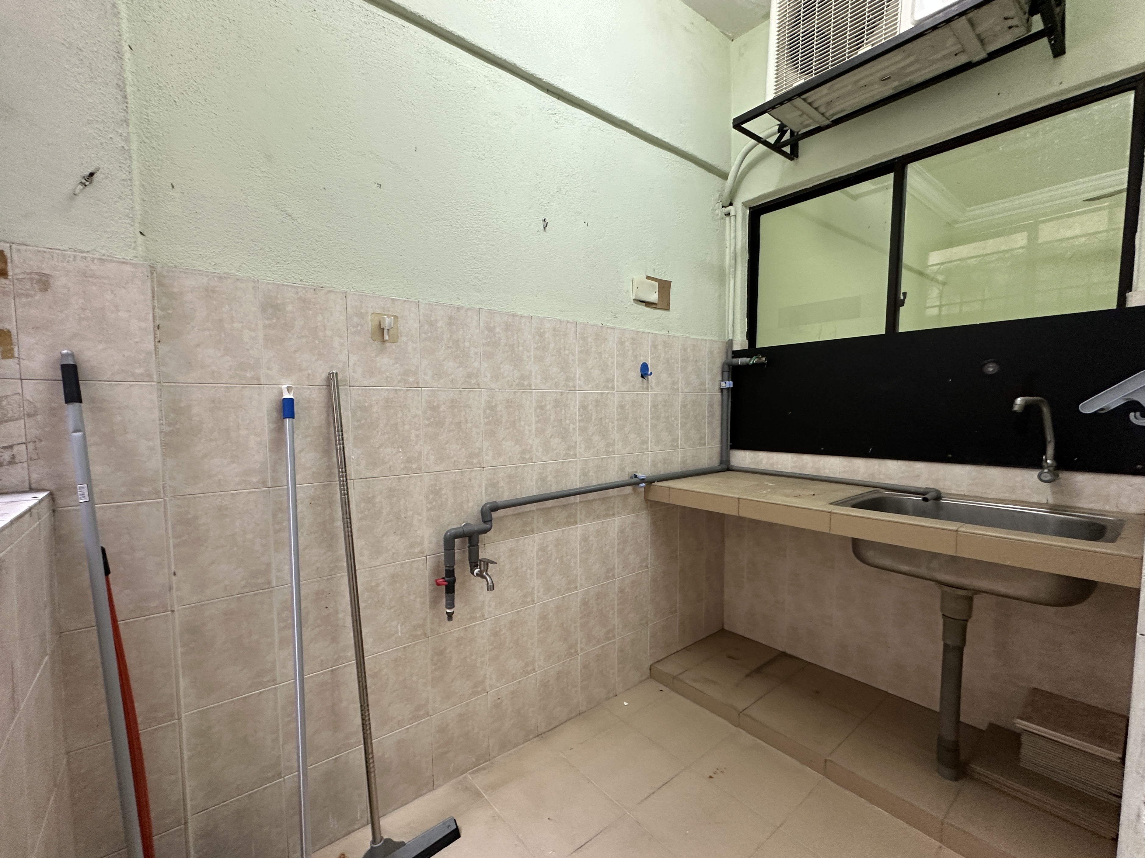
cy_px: 443
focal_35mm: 15
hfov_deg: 98.1
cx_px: 546
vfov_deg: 81.7
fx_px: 496
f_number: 2.2
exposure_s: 1/50
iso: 250
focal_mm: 2.22
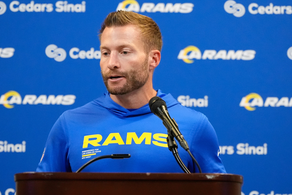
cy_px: 98
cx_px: 146
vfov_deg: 5.9
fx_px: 1891
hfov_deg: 8.8
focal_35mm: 233
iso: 8000
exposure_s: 1/500
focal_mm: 147
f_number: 2.8
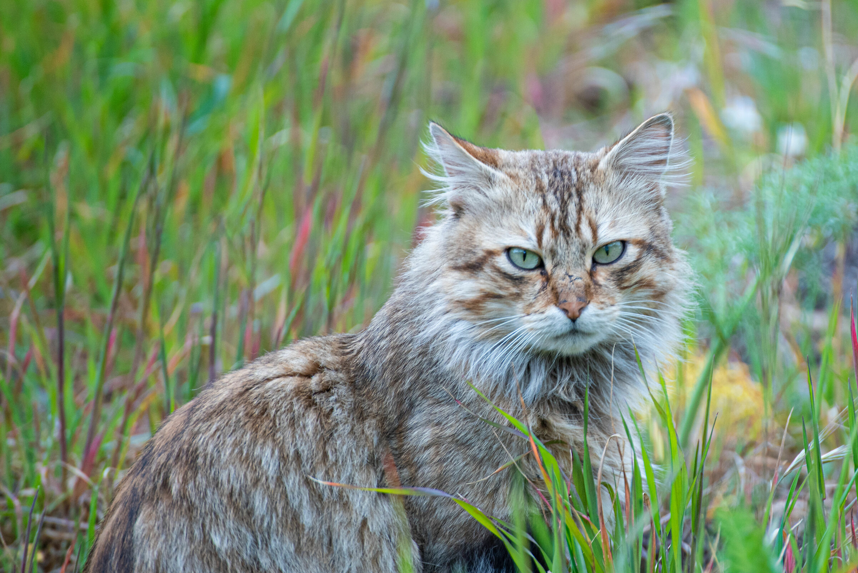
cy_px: 286
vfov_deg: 4.6
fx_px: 7152
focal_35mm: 300
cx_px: 429
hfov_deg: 6.9
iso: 800
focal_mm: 300
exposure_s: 1/400
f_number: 5.6
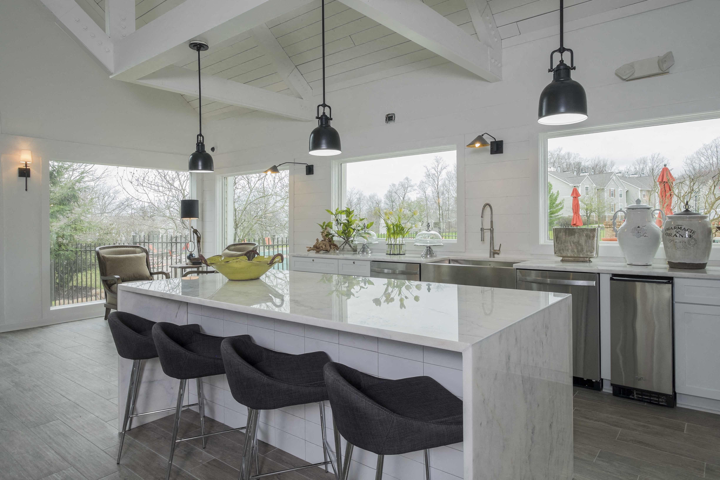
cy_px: 240
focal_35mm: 22
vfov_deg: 57.2
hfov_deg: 78.6
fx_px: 440
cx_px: 360
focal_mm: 14.5
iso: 400
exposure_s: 1/30
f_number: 9
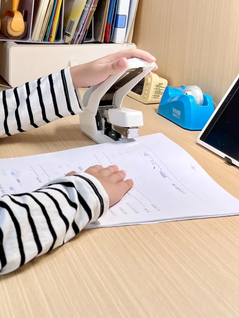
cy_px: 90
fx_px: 497
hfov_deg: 25.5
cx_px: -9
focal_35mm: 54
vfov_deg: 35.0
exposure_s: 1/100
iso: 64
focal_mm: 5.1
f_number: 1.6
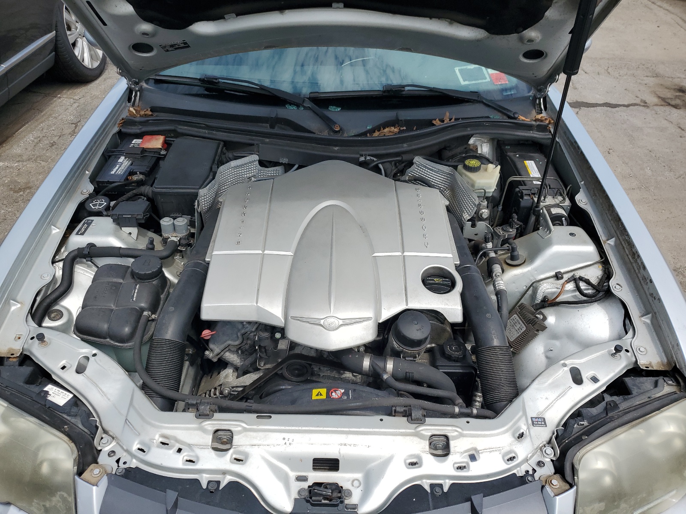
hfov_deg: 67.3
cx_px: 343
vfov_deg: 53.1
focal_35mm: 26
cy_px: 257
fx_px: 515
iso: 50
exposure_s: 1/3333
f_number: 1.5
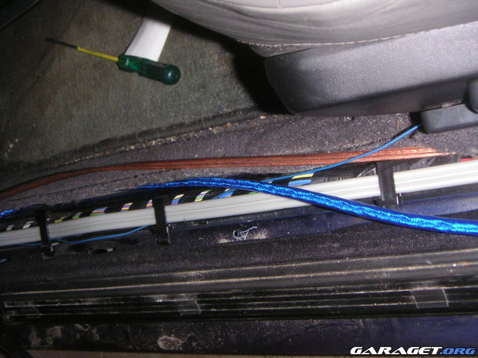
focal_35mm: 44
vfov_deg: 32.9
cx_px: 239
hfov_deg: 42.9
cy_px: 179
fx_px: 608
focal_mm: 5.8
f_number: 6.7
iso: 200
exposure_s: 1/45
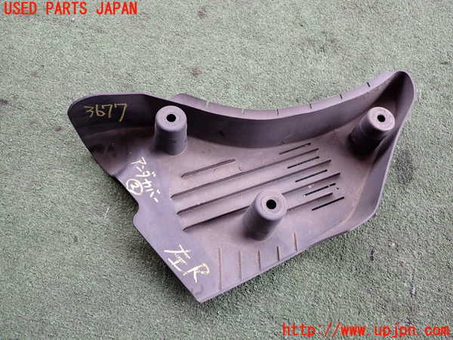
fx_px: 393
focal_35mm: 30
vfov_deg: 46.8
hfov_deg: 60.0
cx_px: 226
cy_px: 170
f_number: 2.3
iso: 160
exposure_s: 1/125
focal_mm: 5.4
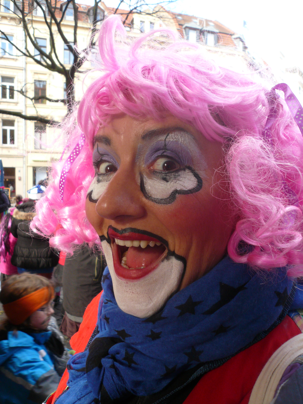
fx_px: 327
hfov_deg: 49.7
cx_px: 152
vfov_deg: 63.4
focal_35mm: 28
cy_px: 202
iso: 100
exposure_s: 1/100
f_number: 2.8
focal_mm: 4.6
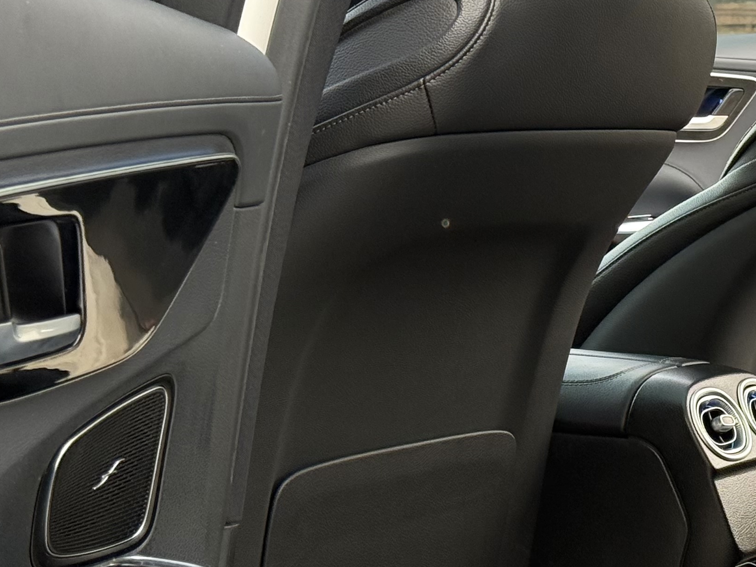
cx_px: 836
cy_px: 258
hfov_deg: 16.1
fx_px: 2599
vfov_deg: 12.5
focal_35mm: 119
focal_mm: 6.76
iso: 160
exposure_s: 1/192
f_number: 1.78
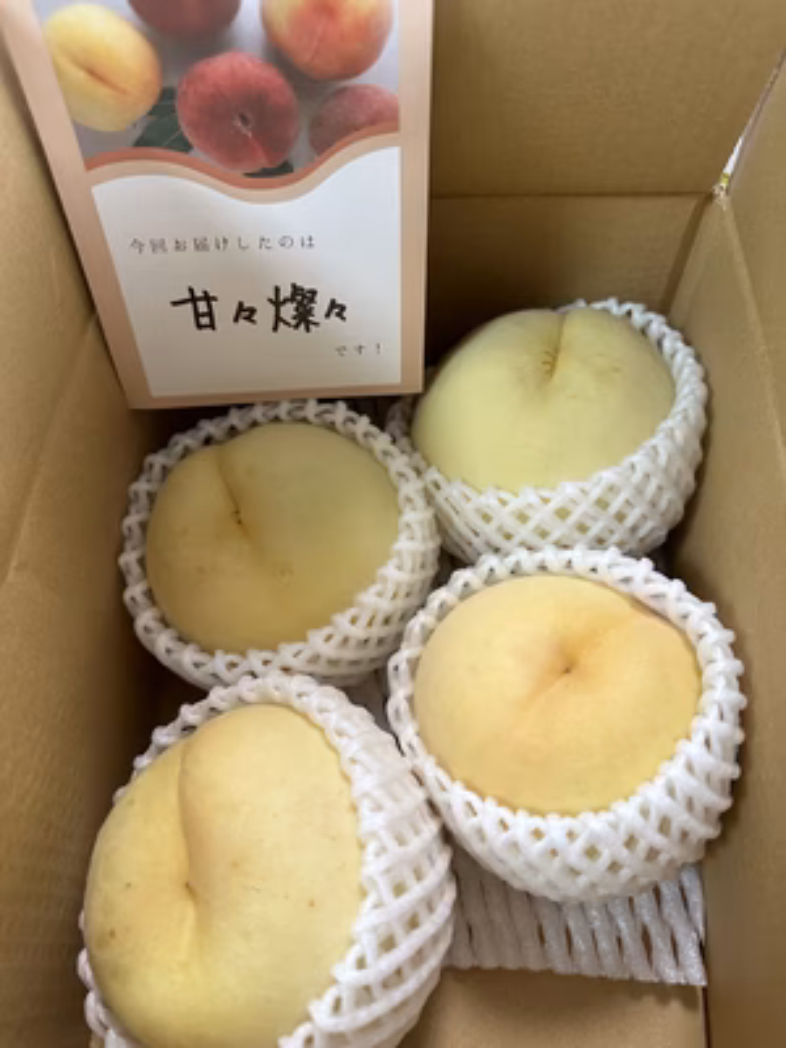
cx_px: 393
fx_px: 727
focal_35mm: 24
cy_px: 524
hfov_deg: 56.8
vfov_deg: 71.6
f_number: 1.78
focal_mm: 6.86
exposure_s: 1/89
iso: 200
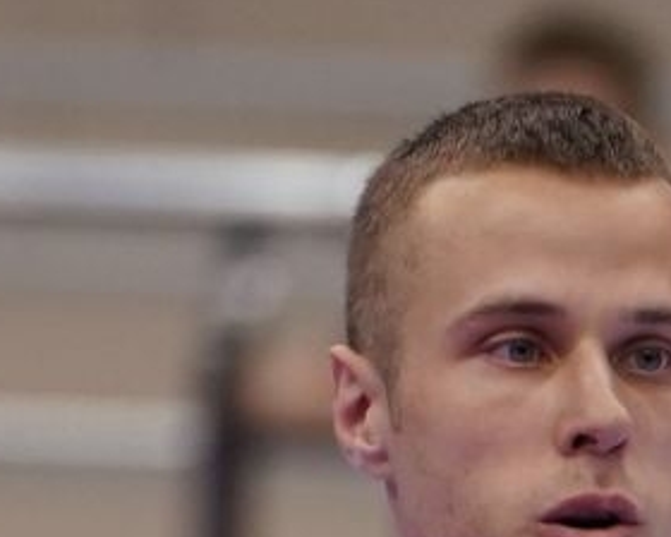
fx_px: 35925
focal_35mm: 1809
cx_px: 1050
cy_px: 1117
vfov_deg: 0.9
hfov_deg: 1.1
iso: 1000
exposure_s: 1/1000
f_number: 2.8
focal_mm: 200
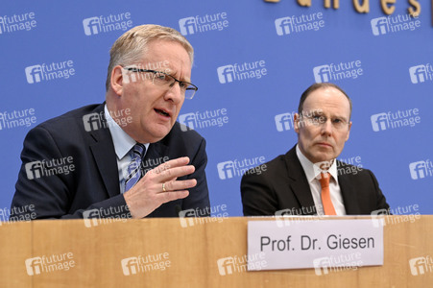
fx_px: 1034
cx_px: 216
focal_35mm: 86
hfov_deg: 23.7
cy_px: 144
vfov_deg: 15.9
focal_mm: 86
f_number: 6.3
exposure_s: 1/640
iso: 5000
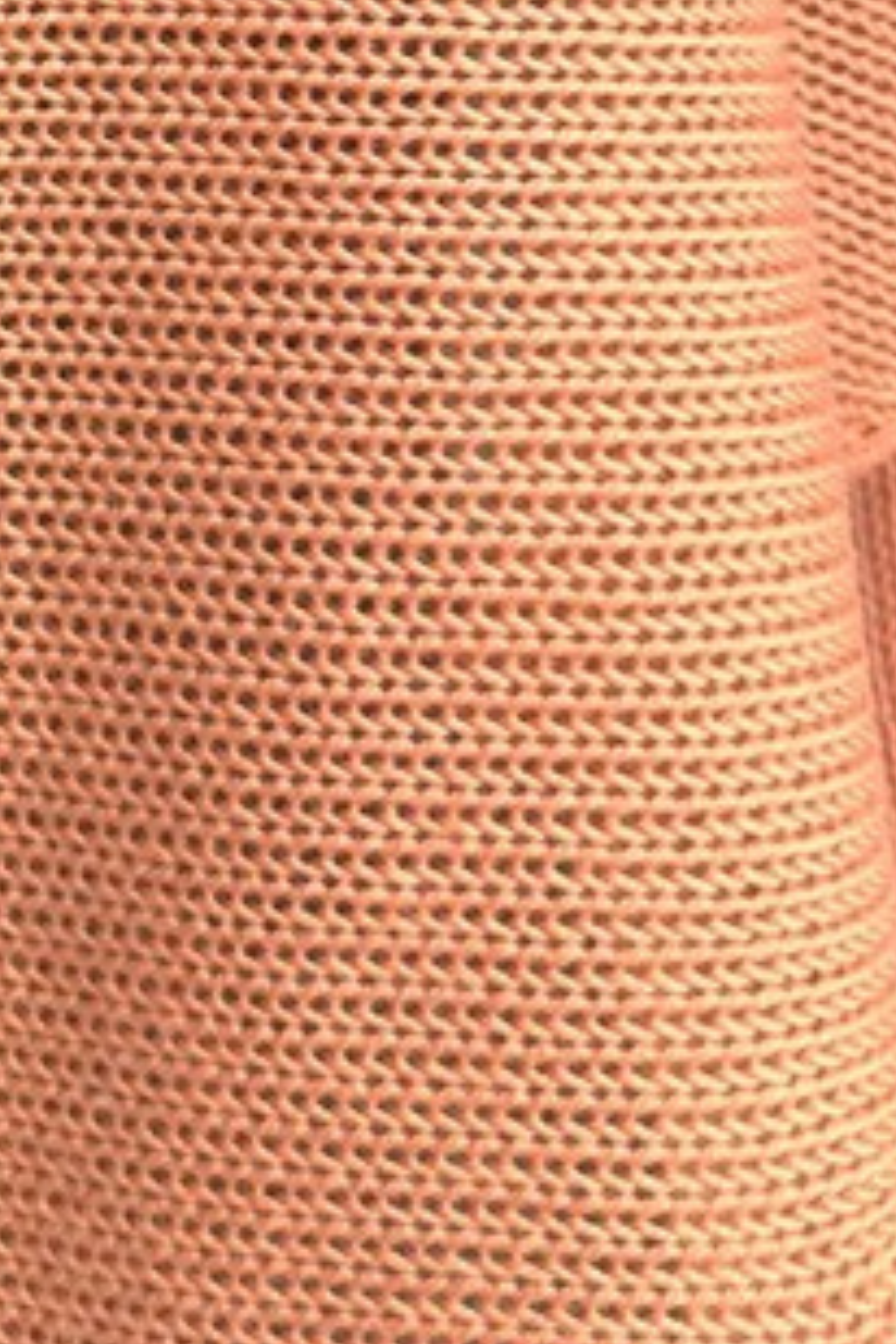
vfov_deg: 19.3
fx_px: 3621
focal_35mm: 97
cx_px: -500
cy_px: -431
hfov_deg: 13.2
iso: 160
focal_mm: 6.86
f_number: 1.78
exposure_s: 1/60
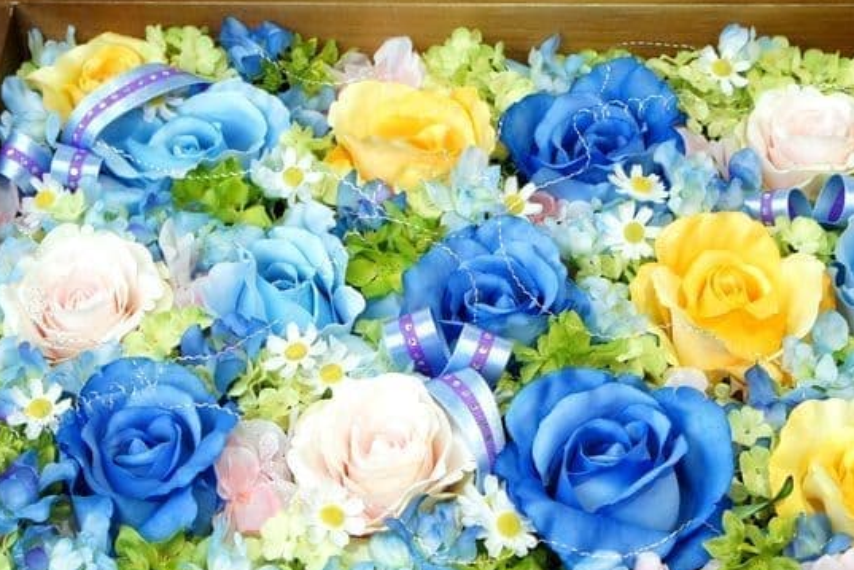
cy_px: 283
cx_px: 482
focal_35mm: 81
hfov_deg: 25.1
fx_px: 1920
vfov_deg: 16.9
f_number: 5.6
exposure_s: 1/25
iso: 200
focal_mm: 29
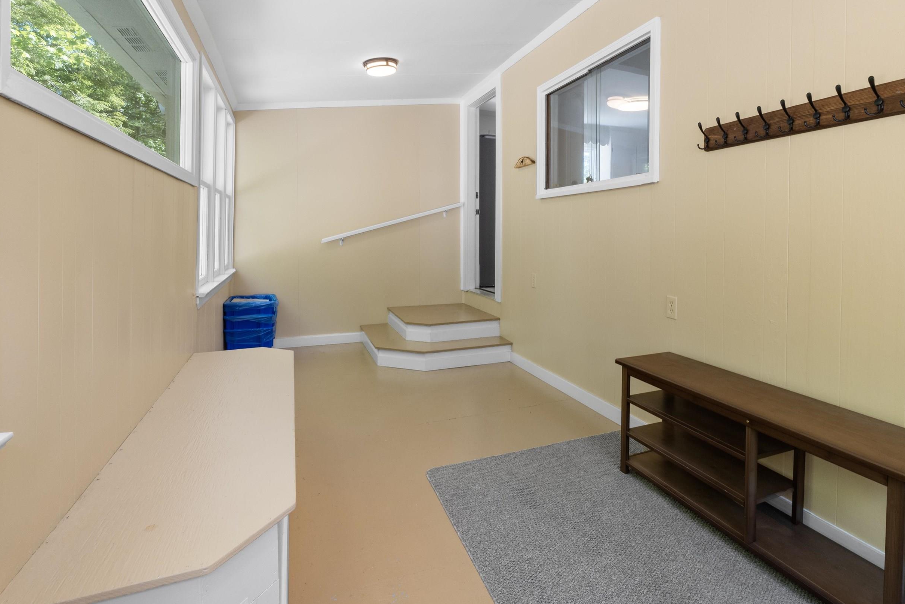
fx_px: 478
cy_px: 244
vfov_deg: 64.0
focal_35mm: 19
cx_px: 504
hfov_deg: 86.6
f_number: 11
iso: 400
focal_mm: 10
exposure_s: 1/5
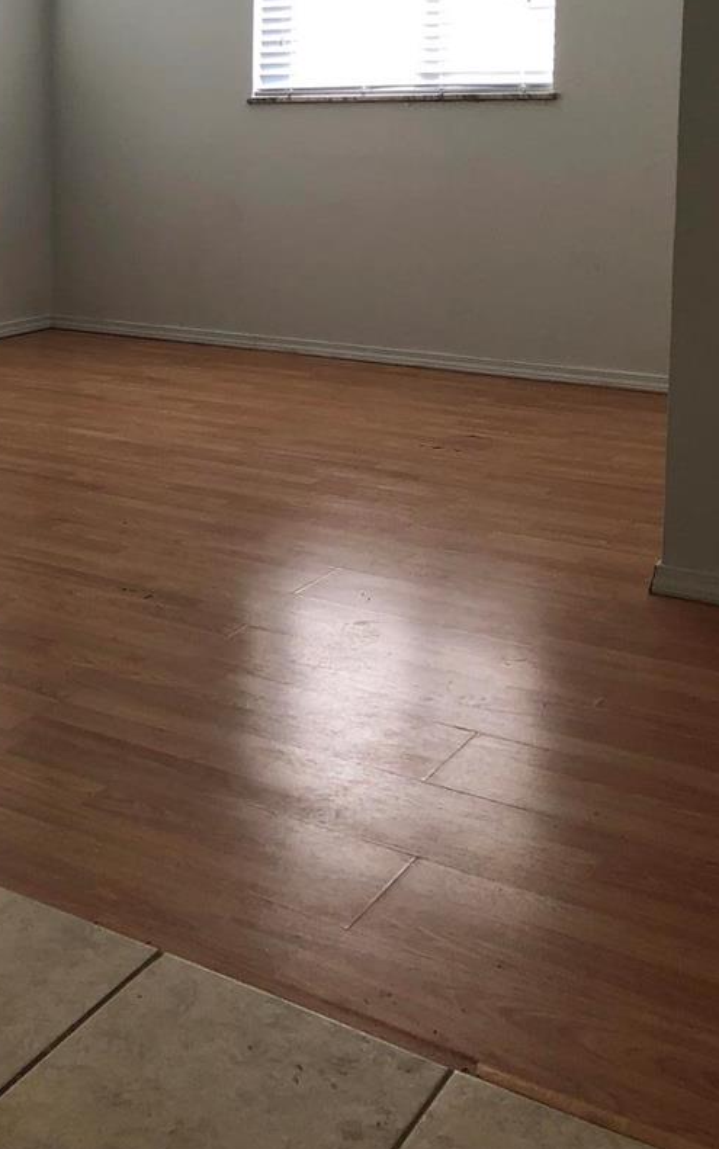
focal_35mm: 45
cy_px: 286
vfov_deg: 42.9
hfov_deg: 27.9
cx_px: 122
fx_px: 1410
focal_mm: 3.99
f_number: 1.8
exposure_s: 1/120
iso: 64
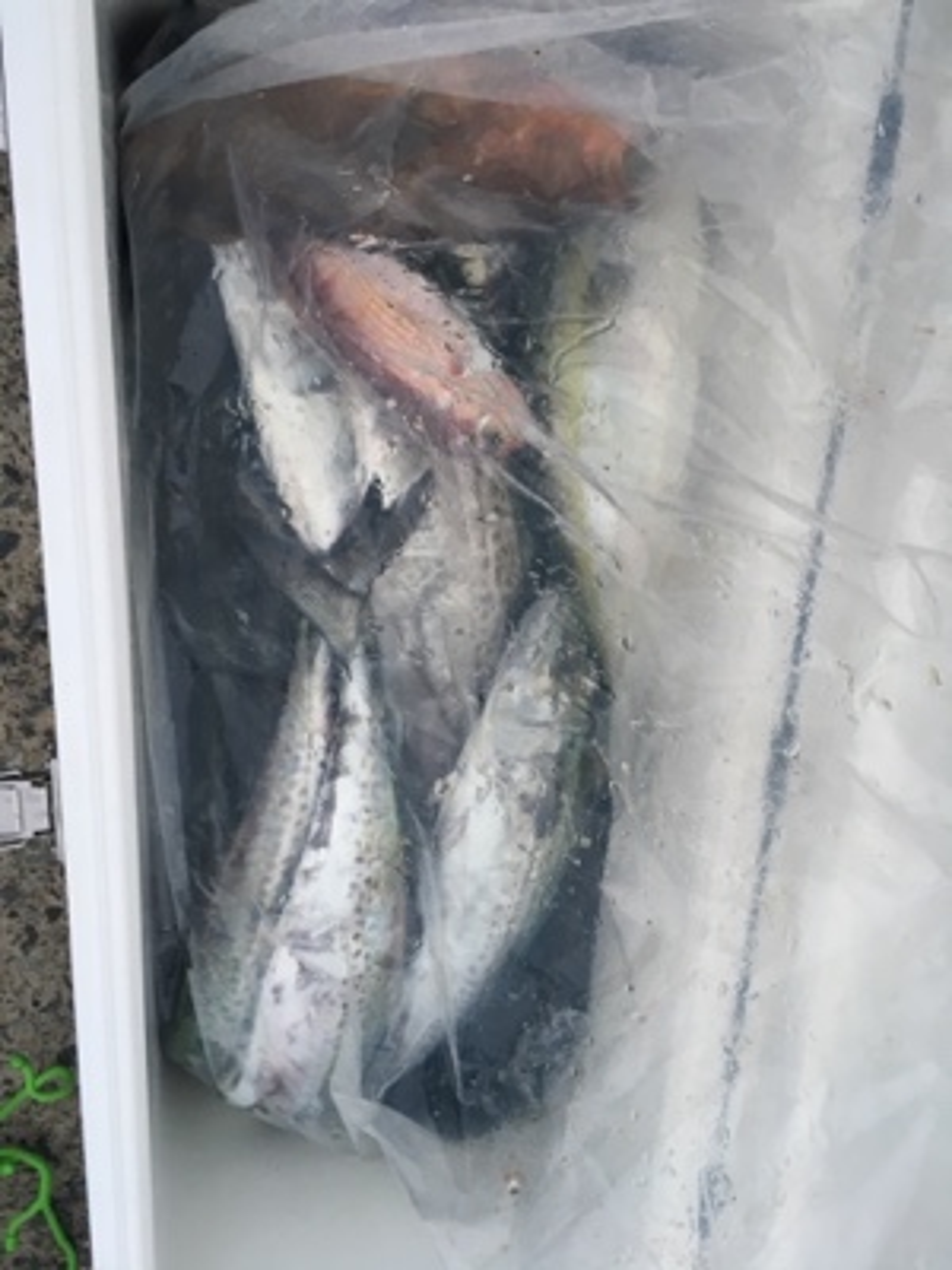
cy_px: 635
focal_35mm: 29
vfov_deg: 61.7
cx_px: 476
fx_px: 1063
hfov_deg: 48.2
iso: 50
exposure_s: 1/30
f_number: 2.2
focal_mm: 4.15
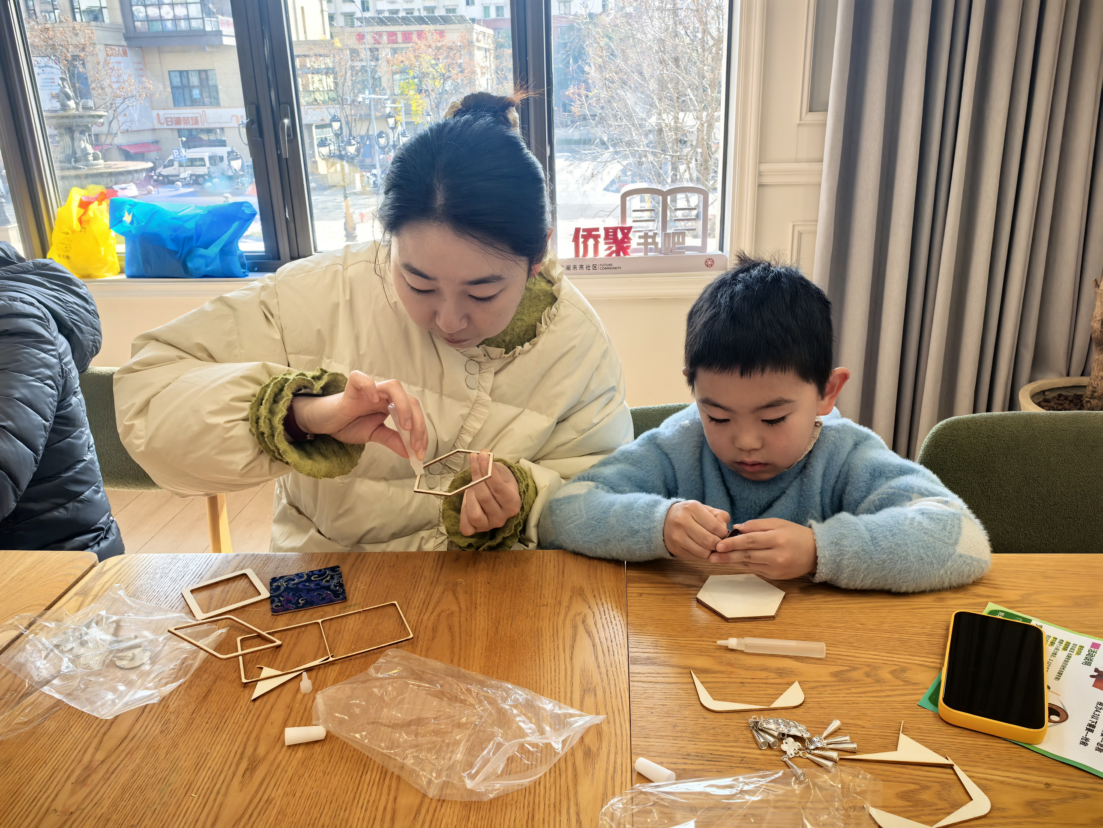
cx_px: 552
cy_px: 414
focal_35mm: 27
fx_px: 860
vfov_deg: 51.4
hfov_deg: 65.3
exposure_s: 1/100
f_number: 4
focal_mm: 6.98
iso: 160
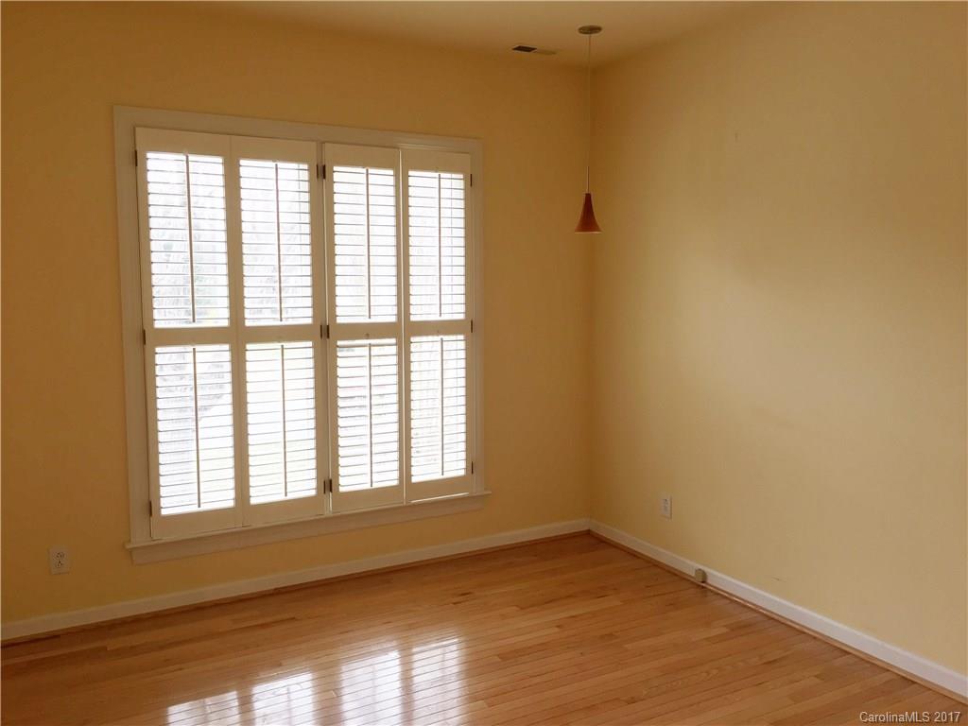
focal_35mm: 29
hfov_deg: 61.7
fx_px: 811
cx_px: 484
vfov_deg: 48.2
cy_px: 363
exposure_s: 1/40
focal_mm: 4.15
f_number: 2.2
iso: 25
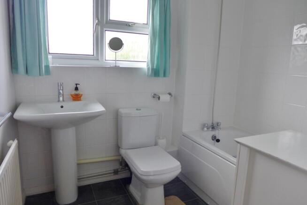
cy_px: 102
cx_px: 154
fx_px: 205
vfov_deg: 53.2
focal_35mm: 24
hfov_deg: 73.7
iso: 80
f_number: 1.4
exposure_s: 1/100
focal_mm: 4.7
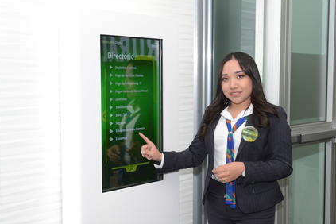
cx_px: 168
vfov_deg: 34.2
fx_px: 364
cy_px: 116
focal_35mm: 39
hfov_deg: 49.6
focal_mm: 22
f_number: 7.1
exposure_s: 1/200
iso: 400
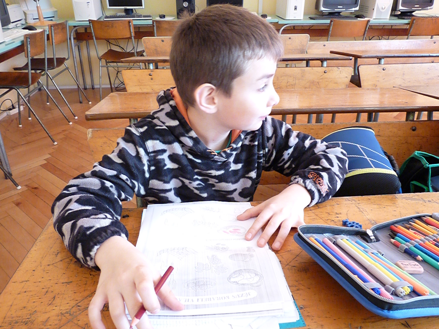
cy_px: 164
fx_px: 342
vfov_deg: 51.4
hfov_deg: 65.3
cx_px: 220
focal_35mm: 27
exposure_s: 1/60
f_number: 2.8
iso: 640
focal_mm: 4.8
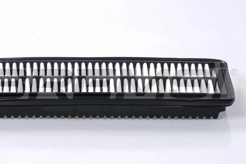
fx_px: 540
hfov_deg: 25.6
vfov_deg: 17.3
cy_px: 83
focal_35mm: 79
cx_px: 93
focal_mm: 63
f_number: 13
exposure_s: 1/60
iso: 50
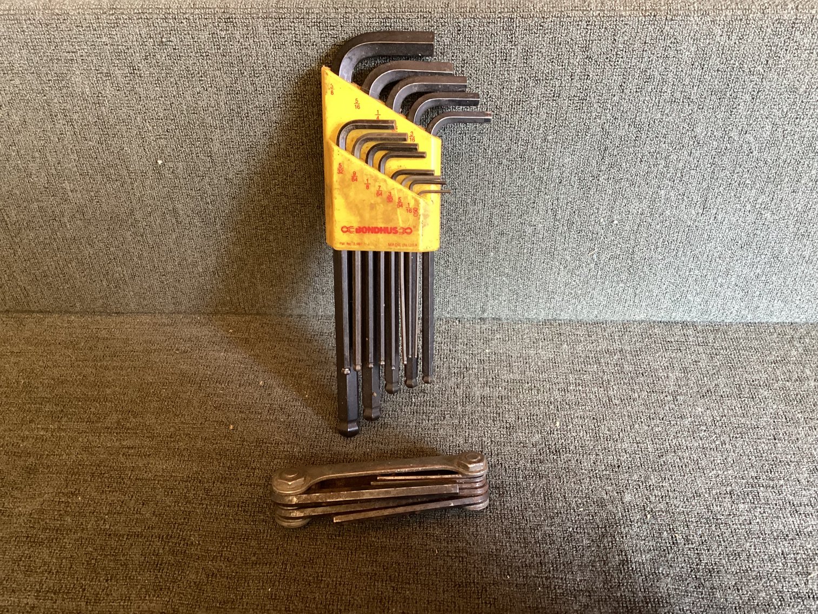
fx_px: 733
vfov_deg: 45.4
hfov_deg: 58.3
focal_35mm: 31
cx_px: 409
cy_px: 307
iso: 250
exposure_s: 1/50
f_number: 2.4
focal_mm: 3.3
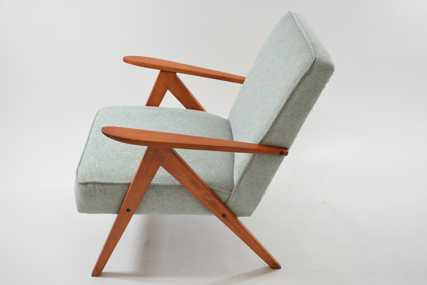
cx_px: 214
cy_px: 142
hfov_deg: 43.6
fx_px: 534
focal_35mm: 45
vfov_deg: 29.9
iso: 560
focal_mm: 30
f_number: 5.6
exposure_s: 1/60
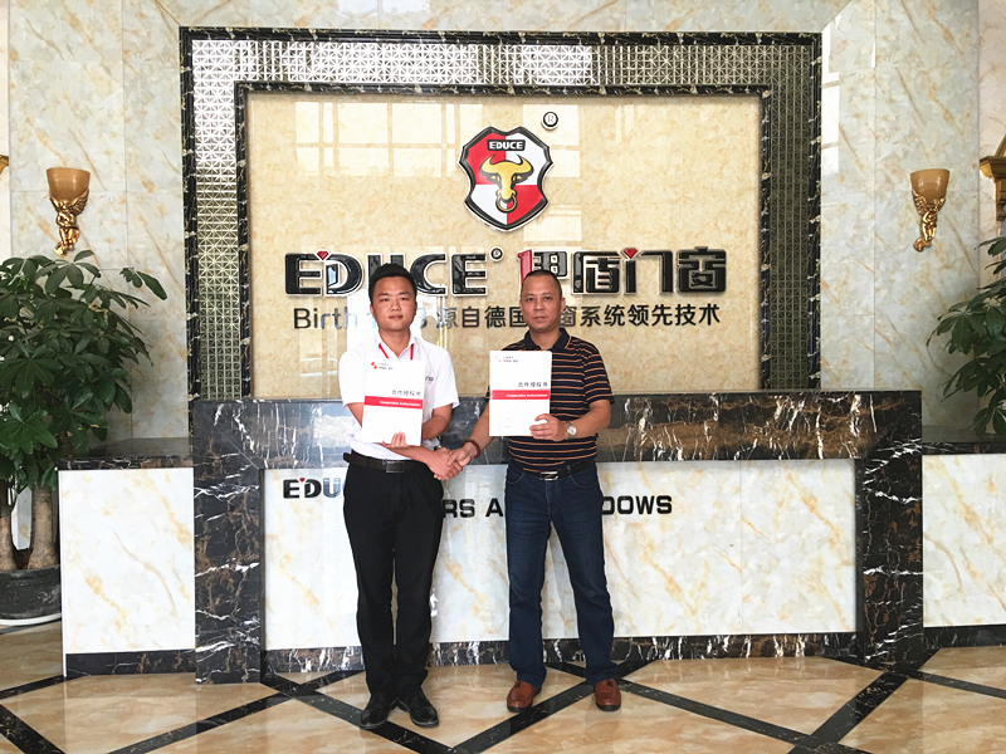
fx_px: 843
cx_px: 503
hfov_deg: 61.7
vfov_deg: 48.2
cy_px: 377
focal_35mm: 29
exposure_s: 1/33
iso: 50
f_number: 2.2
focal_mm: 4.15
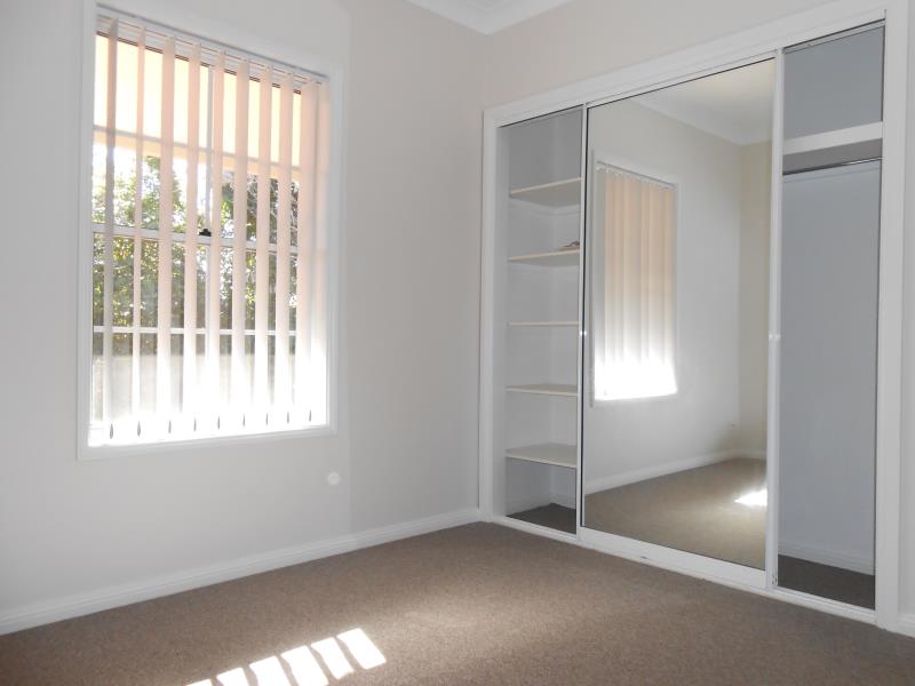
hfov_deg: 67.3
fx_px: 687
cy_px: 343
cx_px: 458
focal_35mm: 26
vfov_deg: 53.1
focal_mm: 4.6
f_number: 3.5
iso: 200
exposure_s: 1/30
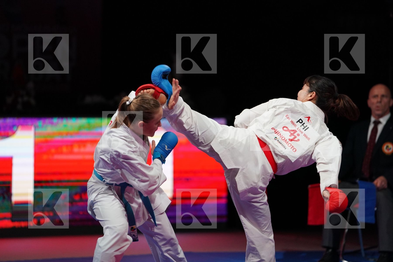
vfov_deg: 6.9
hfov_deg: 10.3
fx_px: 2183
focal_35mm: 200
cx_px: 196
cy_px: 131
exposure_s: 1/1000
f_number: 2.8
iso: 3200
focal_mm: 200
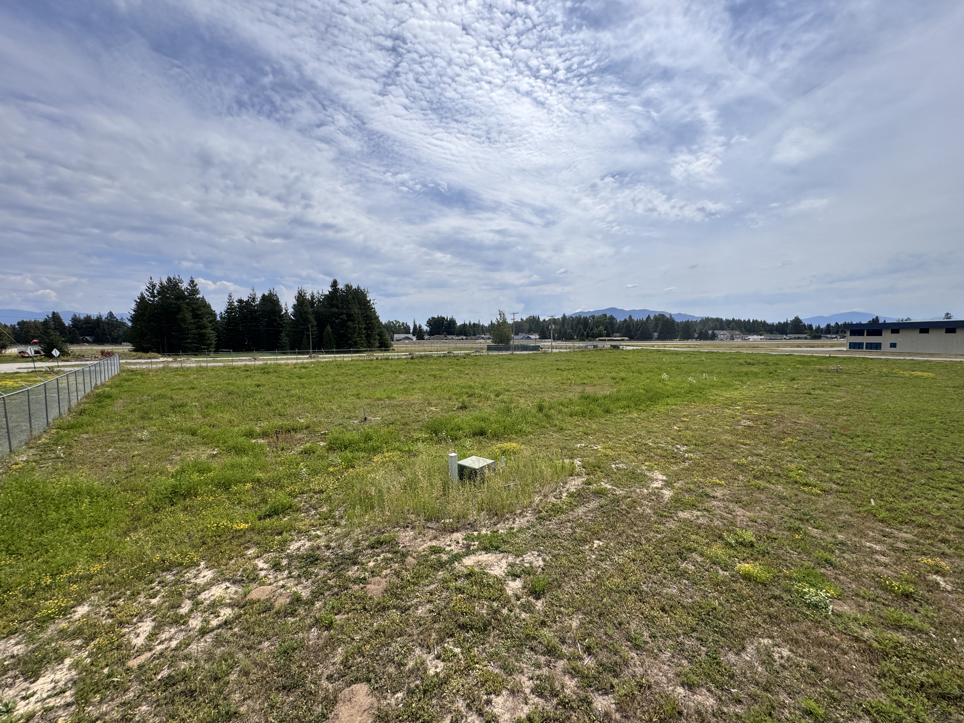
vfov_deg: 85.7
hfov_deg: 102.1
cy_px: 362
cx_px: 482
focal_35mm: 14
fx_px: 390
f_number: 2.2
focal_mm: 2.22
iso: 50
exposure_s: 1/3906
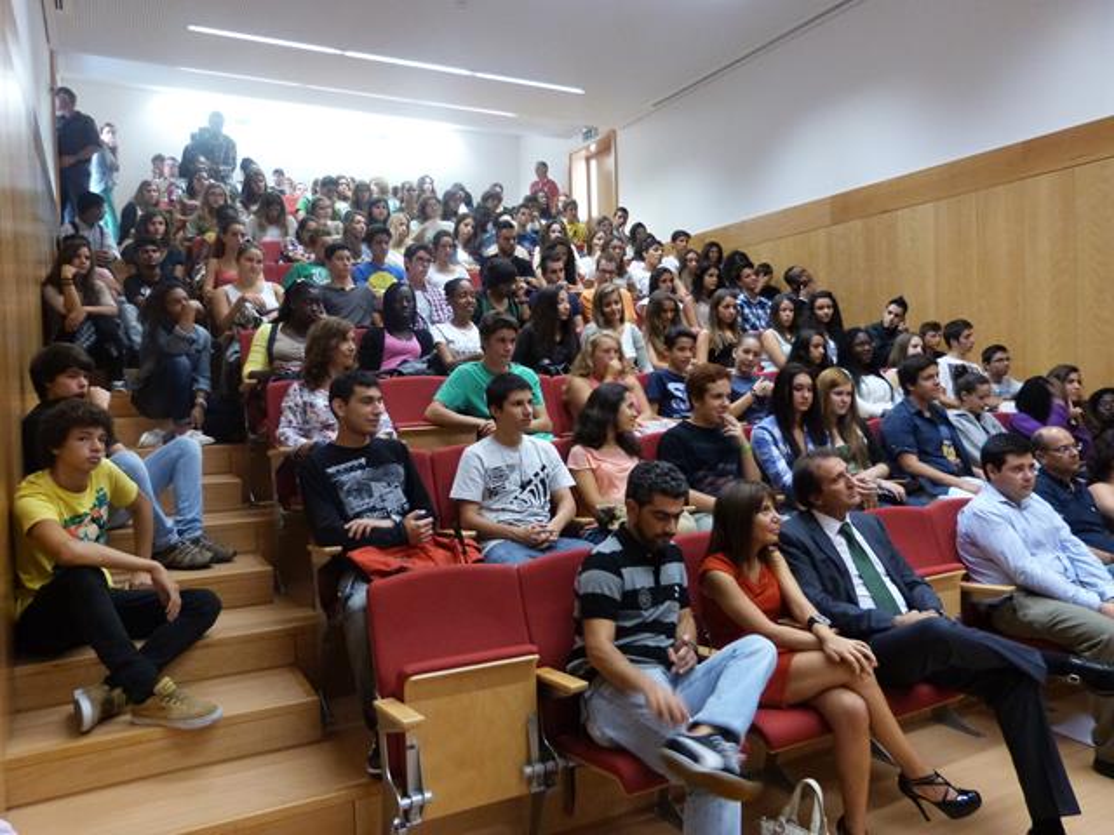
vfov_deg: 54.9
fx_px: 805
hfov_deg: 69.4
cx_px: 557
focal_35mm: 25
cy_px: 418
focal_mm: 4.5
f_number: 2.8
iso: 400
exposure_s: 1/8
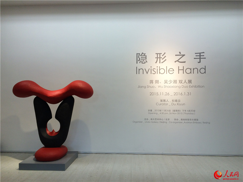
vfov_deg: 48.2
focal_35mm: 29
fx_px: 204
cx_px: 122
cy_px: 91
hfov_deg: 61.7
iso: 64
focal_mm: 4.15
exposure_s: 1/100
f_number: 2.2
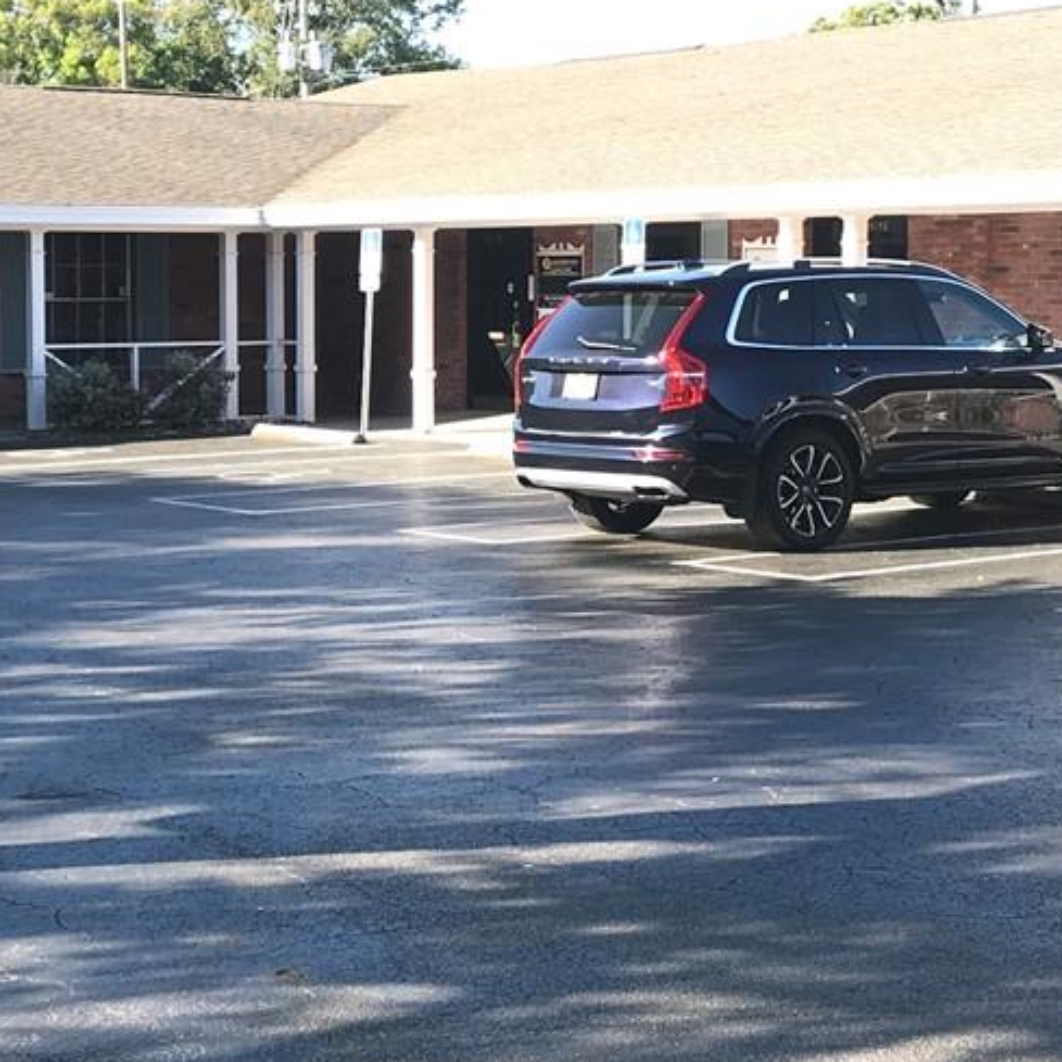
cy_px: 408
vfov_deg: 21.4
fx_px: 2811
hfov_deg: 21.4
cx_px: 432
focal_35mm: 81
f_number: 1.8
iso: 20
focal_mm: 3.99
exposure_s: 1/520
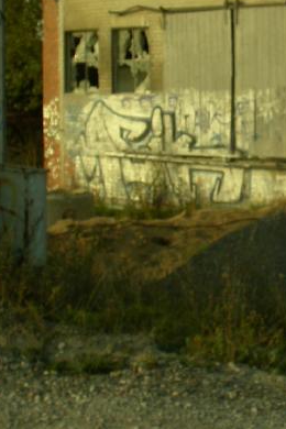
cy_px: 111
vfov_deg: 24.8
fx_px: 965
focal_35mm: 81
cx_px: 266
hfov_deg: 16.6
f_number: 5.3
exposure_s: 1/388
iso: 100
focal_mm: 7.85
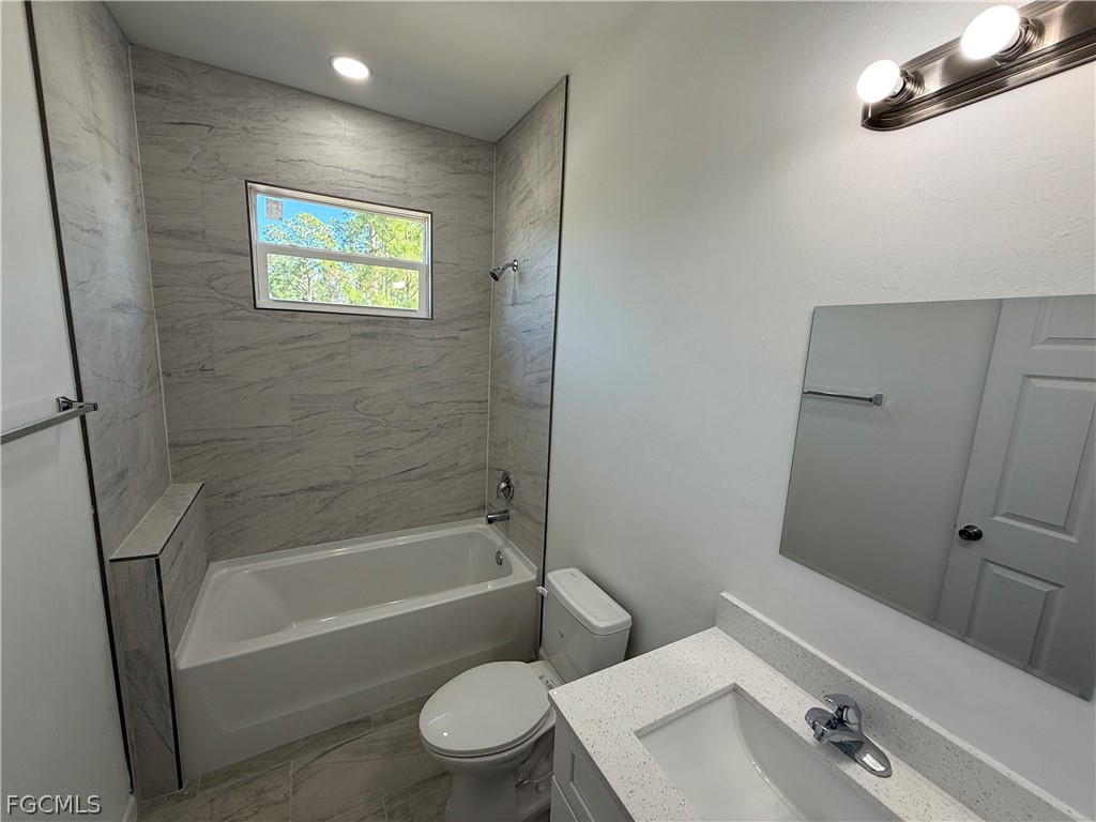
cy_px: 411
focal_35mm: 14
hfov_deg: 102.1
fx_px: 443
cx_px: 548
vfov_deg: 85.7
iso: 64
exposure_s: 1/128
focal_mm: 2.22
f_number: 2.2
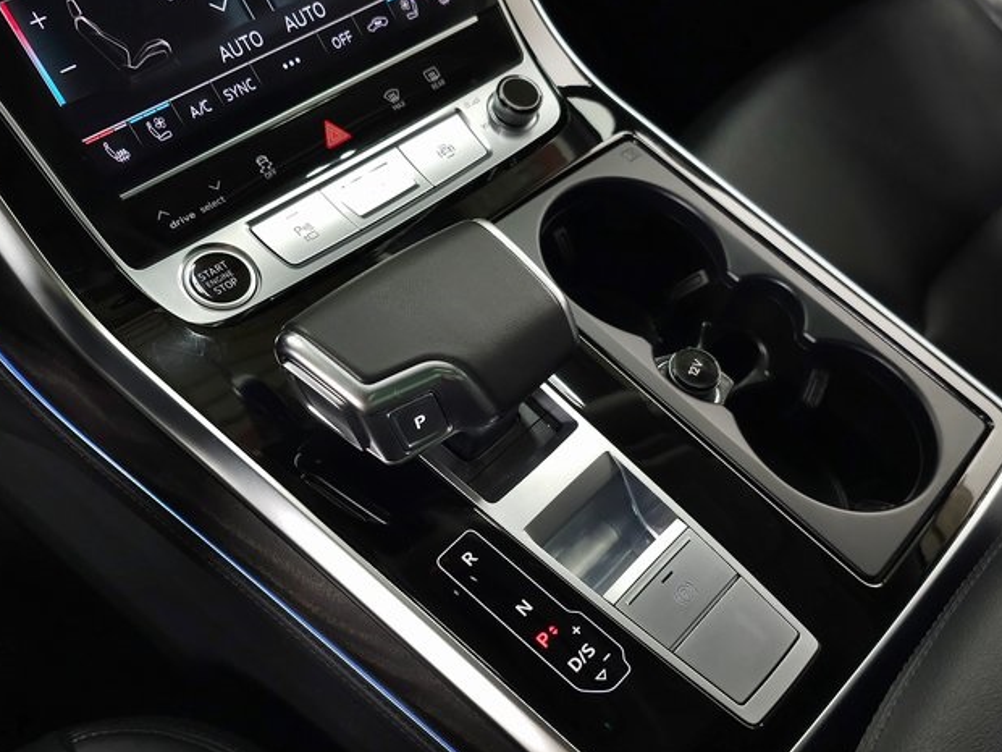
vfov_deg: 37.6
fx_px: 1100
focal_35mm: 38
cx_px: 467
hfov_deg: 48.9
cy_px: 446
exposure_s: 1/60
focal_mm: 6.3
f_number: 1.7
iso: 125
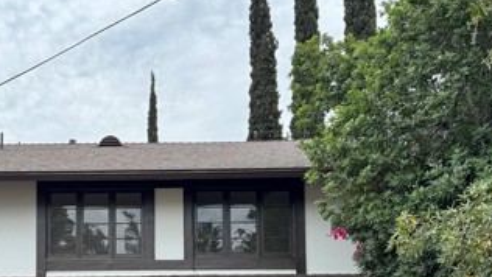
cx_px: 142
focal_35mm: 53
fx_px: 692
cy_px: 291
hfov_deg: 38.4
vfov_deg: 21.7
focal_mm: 6.76
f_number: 1.78
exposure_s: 1/1818
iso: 80
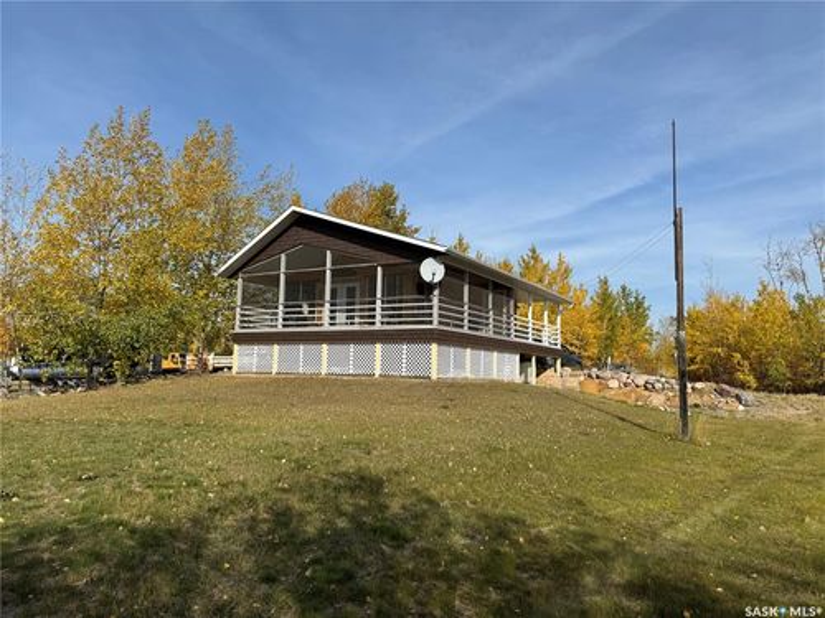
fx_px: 572
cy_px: 309
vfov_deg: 56.8
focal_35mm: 24
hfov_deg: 71.6
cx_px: 412
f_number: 1.78
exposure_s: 1/5714
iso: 80
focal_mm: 6.76
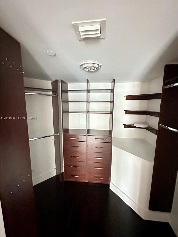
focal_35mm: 14
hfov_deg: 85.7
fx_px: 96
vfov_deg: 102.1
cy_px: 118
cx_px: 89
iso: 2000
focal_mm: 2.22
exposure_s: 1/30
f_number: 2.2
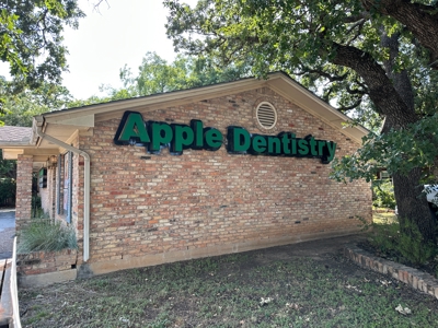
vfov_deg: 56.8
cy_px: 164
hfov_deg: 71.6
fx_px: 304
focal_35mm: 24
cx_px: 219
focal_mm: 6.86
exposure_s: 1/417
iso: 80
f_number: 1.78
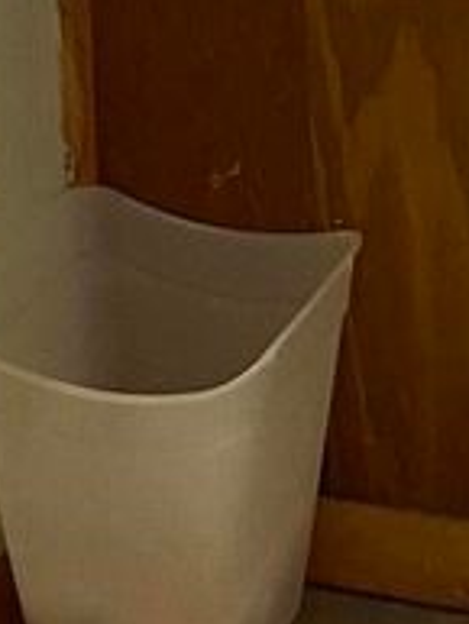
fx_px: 2490
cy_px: -918
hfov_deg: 9.7
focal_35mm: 138
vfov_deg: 11.5
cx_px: 1042
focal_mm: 4.25
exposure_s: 1/60
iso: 160
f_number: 1.8
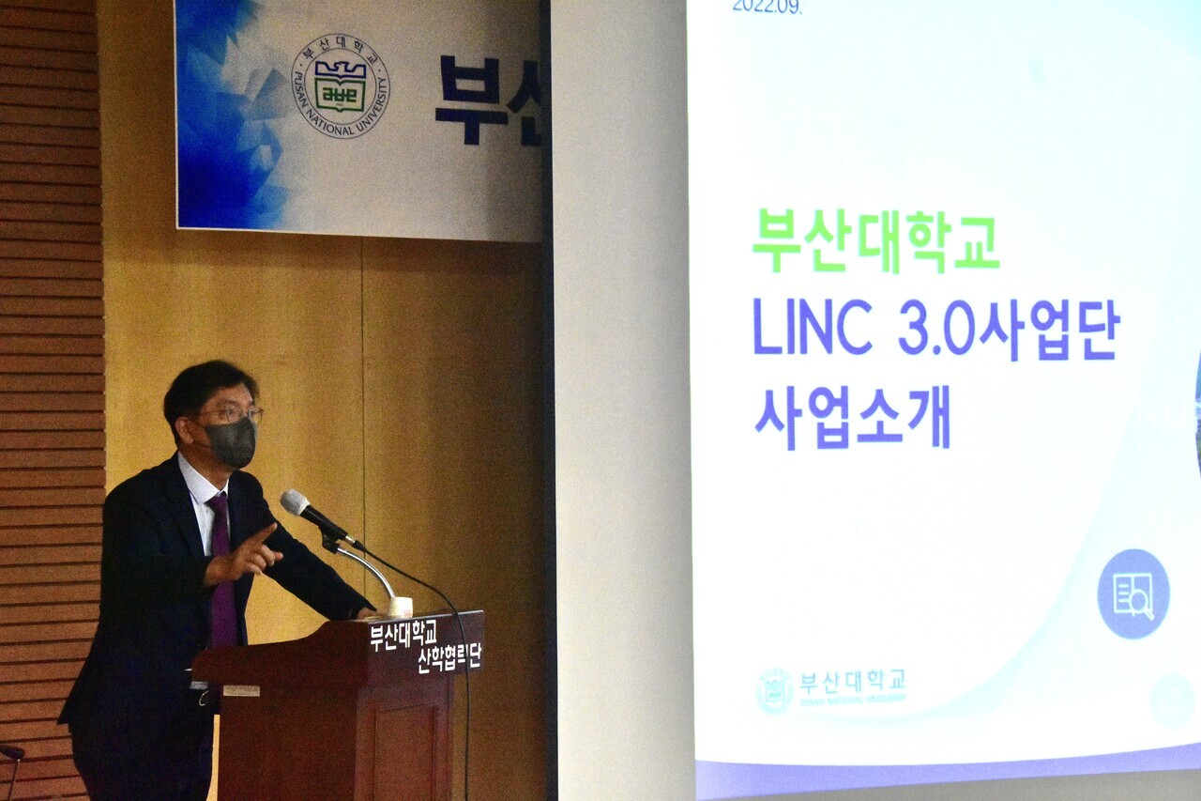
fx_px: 3102
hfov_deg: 21.9
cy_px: 400
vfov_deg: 14.7
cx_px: 600
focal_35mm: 93
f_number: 11
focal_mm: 62
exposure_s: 1/125
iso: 6400
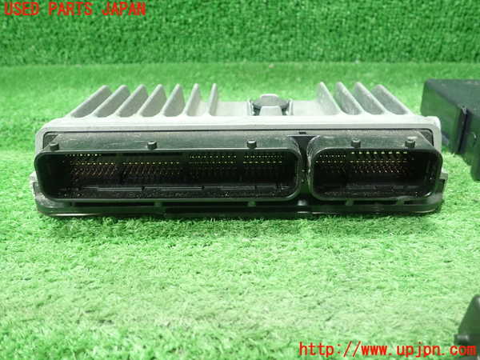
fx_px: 416
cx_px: 240
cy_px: 180
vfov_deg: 46.8
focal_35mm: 30
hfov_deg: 60.0
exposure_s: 1/80
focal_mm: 5.5
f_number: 2.3
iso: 800
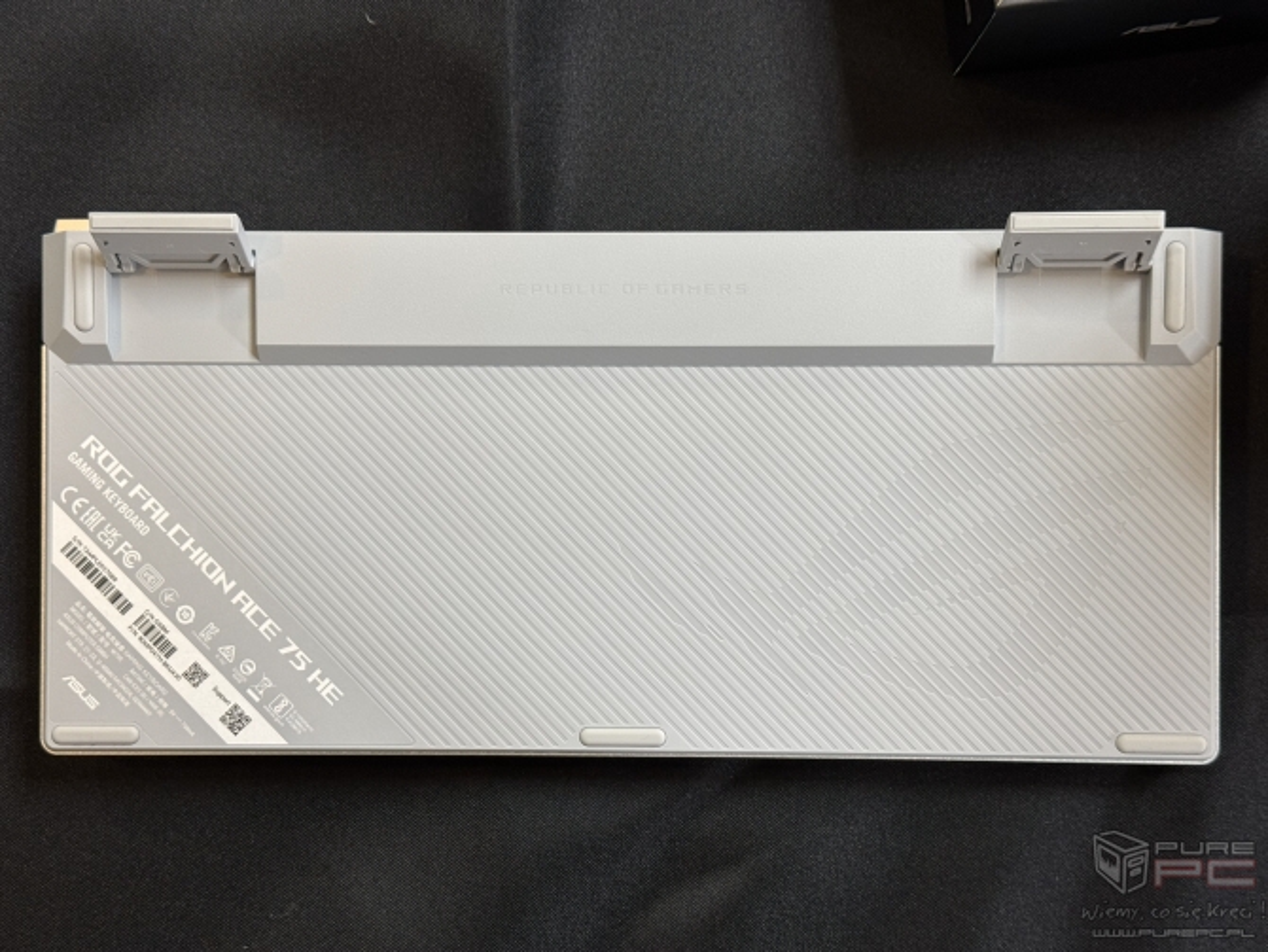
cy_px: 476
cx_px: 634
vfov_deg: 30.3
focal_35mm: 48
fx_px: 1759
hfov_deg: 39.6
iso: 125
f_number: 1.78
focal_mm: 6.76
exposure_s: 1/60
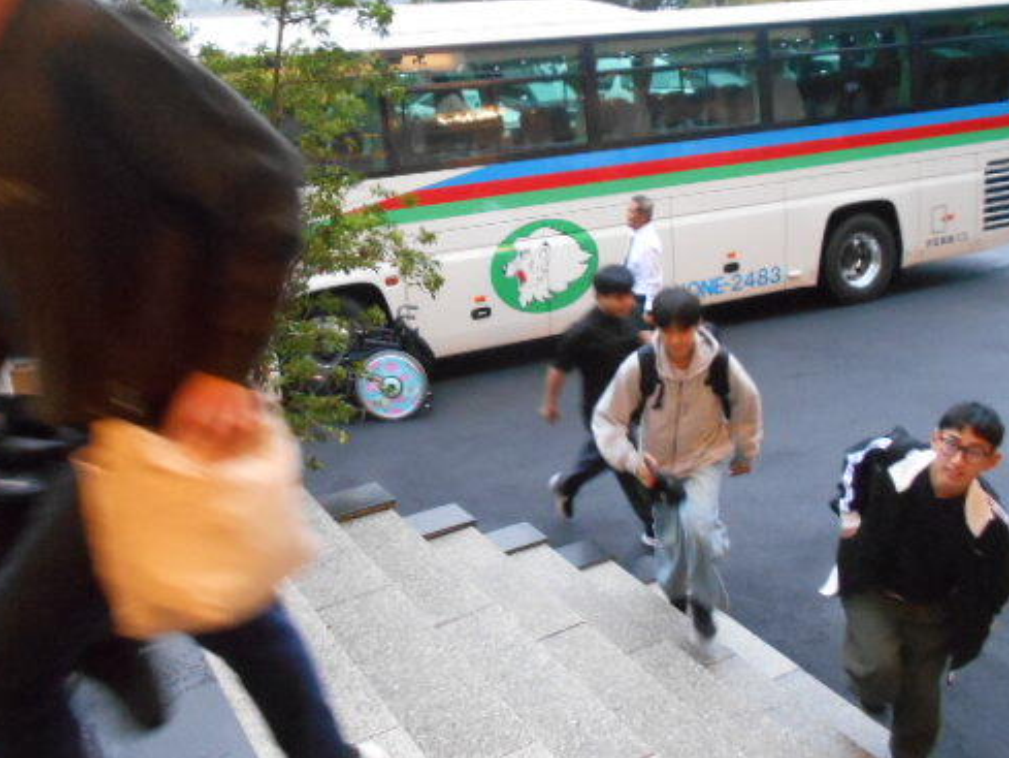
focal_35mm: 34
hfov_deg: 53.9
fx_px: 991
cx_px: 466
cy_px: 312
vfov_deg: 41.7
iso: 800
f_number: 3.2
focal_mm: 4.6
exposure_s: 1/40
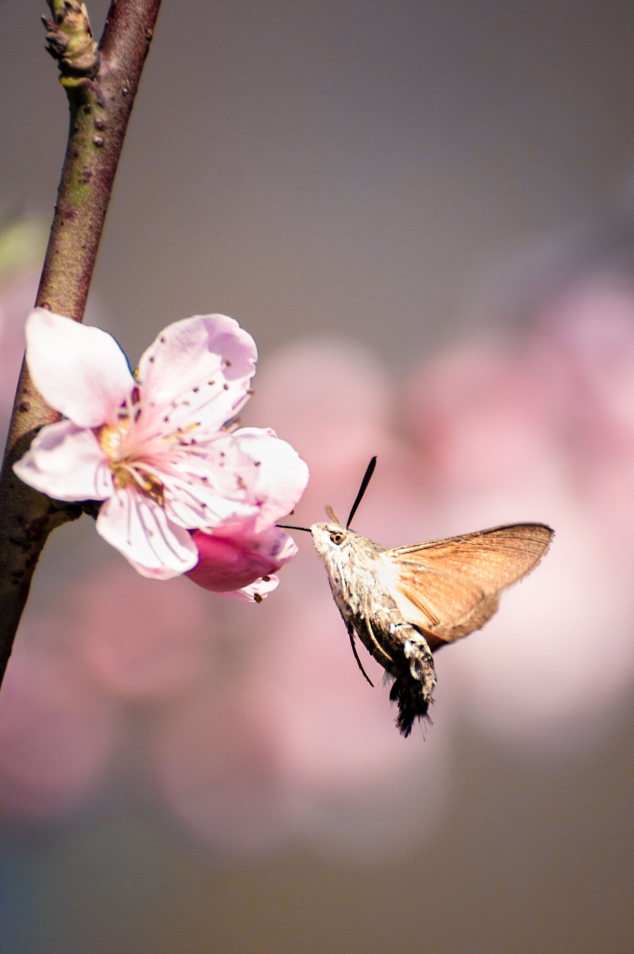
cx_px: 317
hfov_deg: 4.2
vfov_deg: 6.3
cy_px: 477
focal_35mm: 330
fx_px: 8740
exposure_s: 1/1600
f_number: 7.1
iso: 400
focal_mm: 220
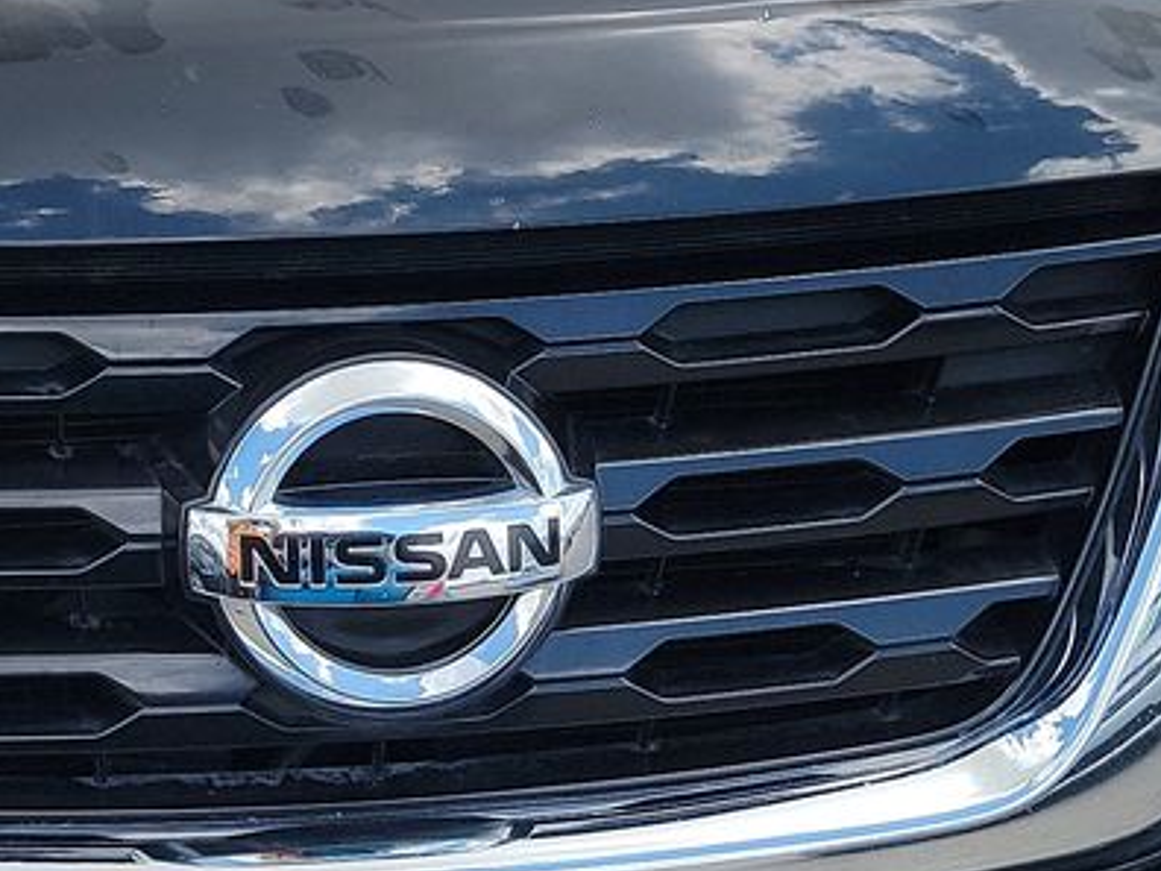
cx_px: -97
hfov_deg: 19.4
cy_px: 320
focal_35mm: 97
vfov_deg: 15.2
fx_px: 3253
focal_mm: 6.7
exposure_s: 1/429
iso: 50
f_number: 1.8
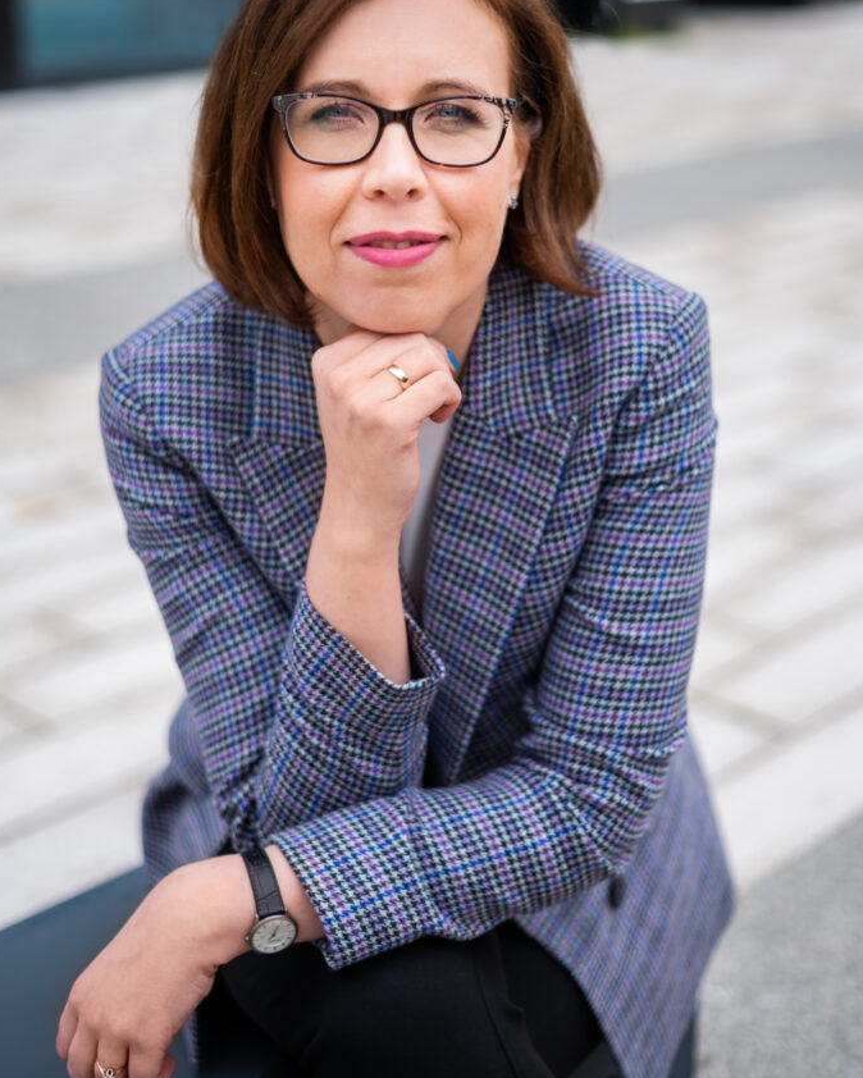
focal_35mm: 57
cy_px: 447
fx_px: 1819
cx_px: 430
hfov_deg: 26.7
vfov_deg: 32.9
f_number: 2.2
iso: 320
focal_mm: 50
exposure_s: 1/1600
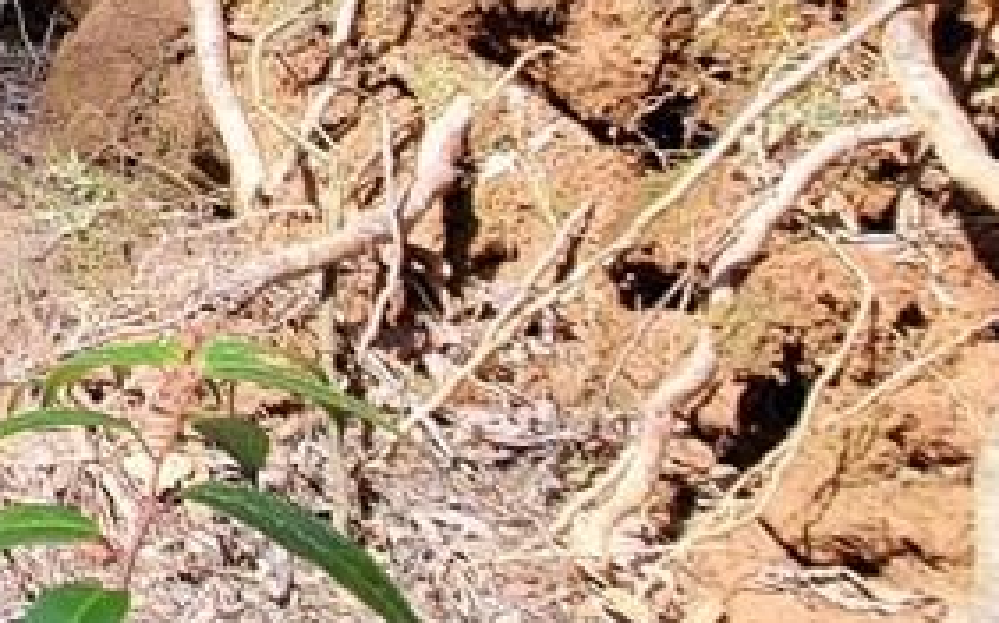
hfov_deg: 24.2
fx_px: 1361
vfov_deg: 22.3
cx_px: -691
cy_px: -244
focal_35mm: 50
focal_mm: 2.2
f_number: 2.2
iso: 50
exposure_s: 1/278
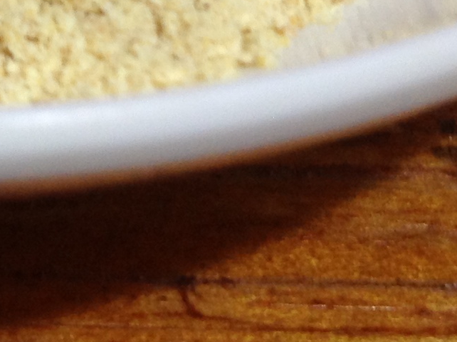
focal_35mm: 178
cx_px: -184
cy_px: -322
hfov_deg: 10.8
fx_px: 2349
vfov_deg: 8.0
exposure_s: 1/20
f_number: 2.4
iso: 64
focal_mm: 4.28
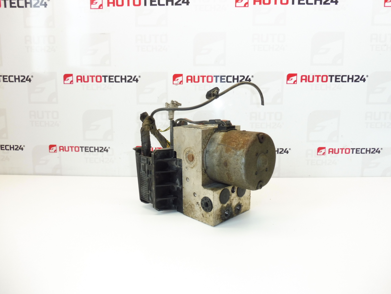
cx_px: 196
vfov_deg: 56.8
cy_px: 147
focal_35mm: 24
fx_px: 271
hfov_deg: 71.6
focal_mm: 4.3
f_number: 3.5
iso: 200
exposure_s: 1/80
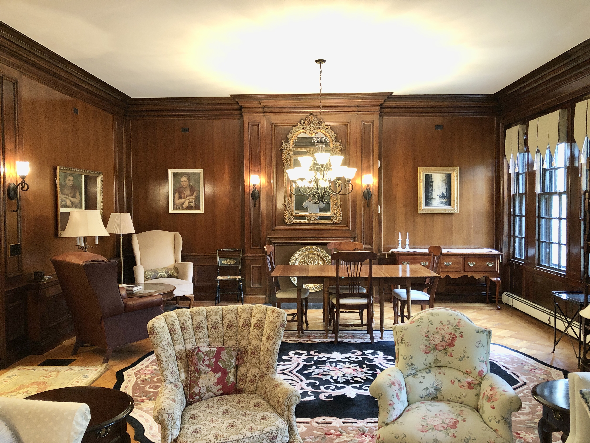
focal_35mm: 28
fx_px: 477
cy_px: 222
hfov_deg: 63.4
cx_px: 295
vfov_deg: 49.7
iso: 100
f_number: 1.8
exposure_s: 1/12
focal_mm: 3.99
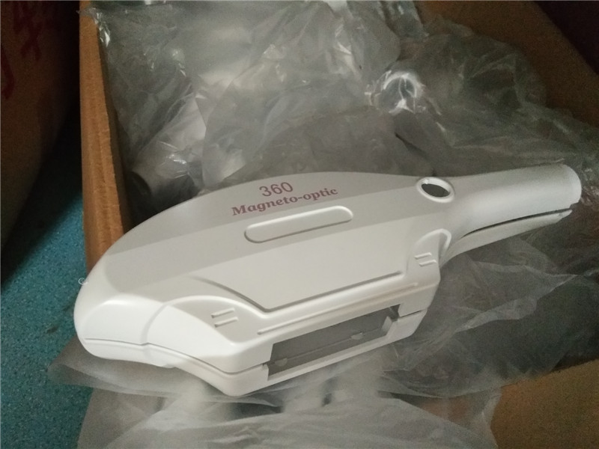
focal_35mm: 21
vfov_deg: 63.4
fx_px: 363
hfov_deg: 79.0
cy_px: 224
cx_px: 300
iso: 951
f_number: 2.2
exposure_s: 1/33.3
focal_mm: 3.66
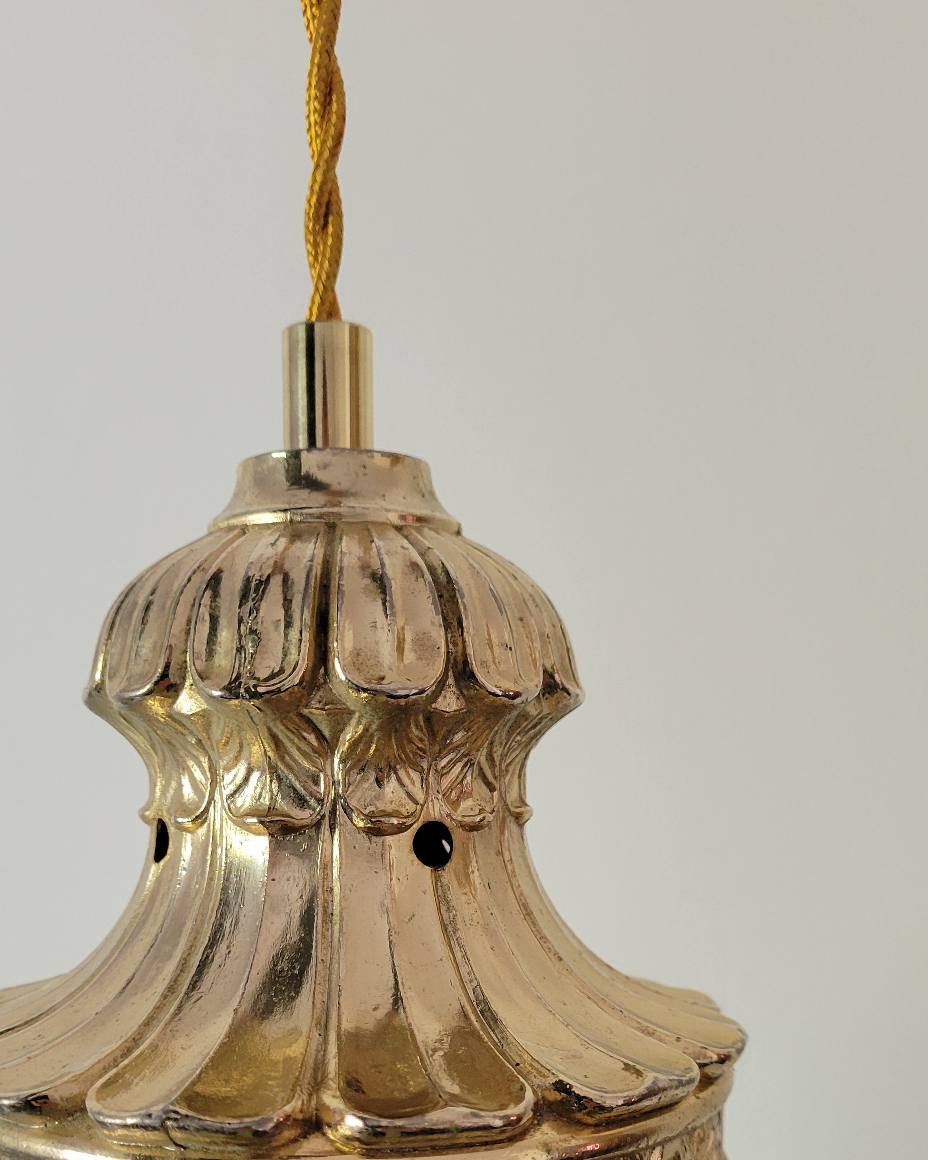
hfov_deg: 37.3
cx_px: 449
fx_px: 1373
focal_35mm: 40
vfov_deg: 44.1
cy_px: 887
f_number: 1.8
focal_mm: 5.4
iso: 250
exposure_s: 1/100
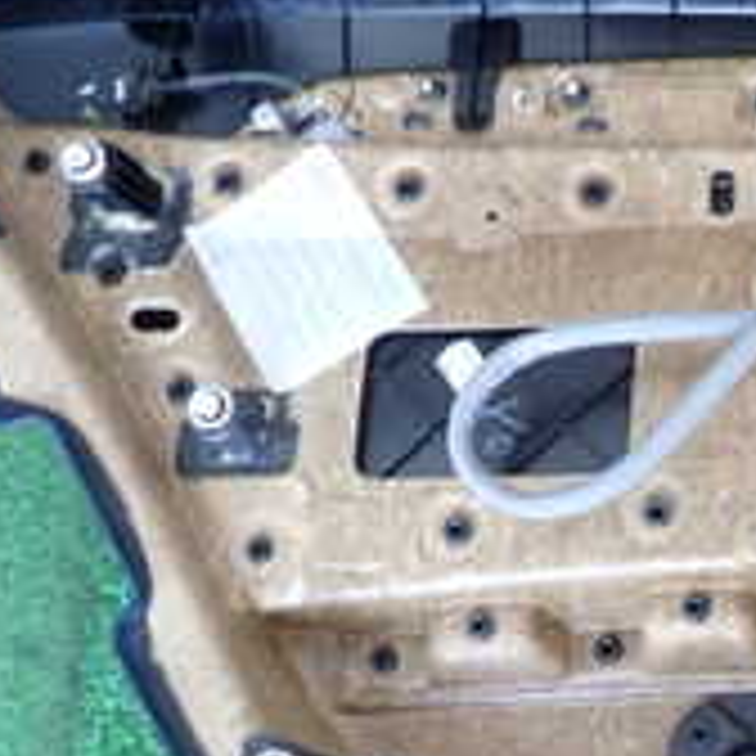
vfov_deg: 21.5
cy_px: 675
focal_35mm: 79
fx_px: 1952
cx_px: 932
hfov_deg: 20.4
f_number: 2
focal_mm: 4.5
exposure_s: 1/30
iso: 200
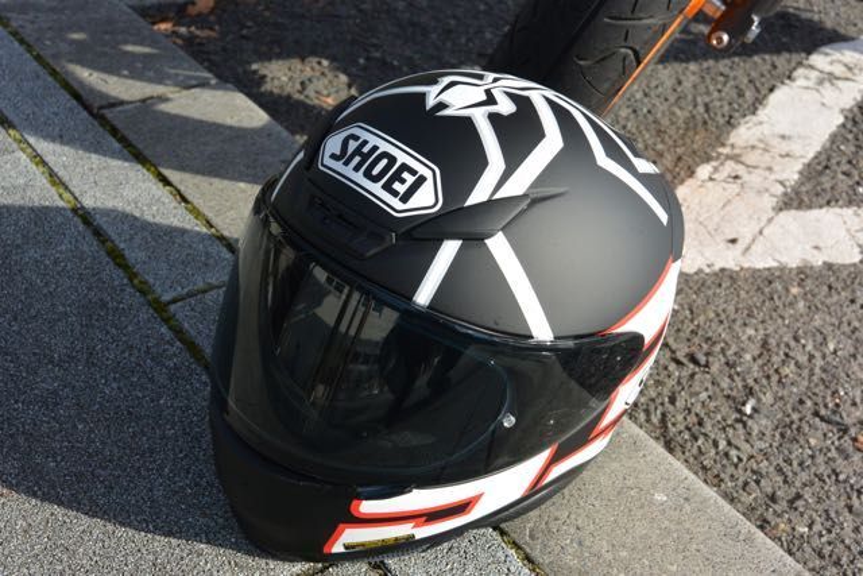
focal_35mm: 50
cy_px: 288
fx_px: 1199
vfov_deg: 27.0
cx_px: 432
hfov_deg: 39.6
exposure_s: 1/640
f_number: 4.5
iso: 160
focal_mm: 18.7
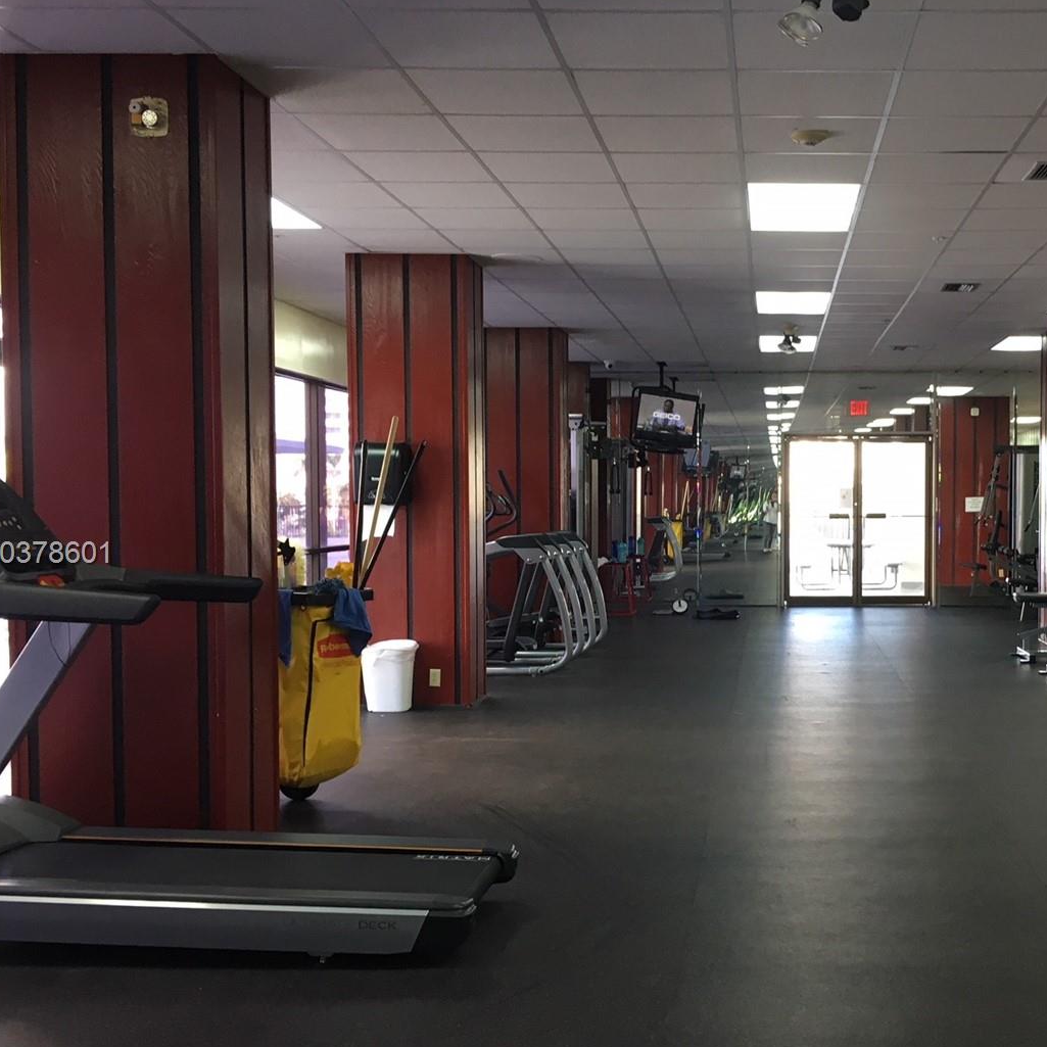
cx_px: 775
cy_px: 555
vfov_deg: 41.8
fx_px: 1369
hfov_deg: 40.8
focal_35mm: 40
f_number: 2.2
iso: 64
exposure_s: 1/30
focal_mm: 4.15
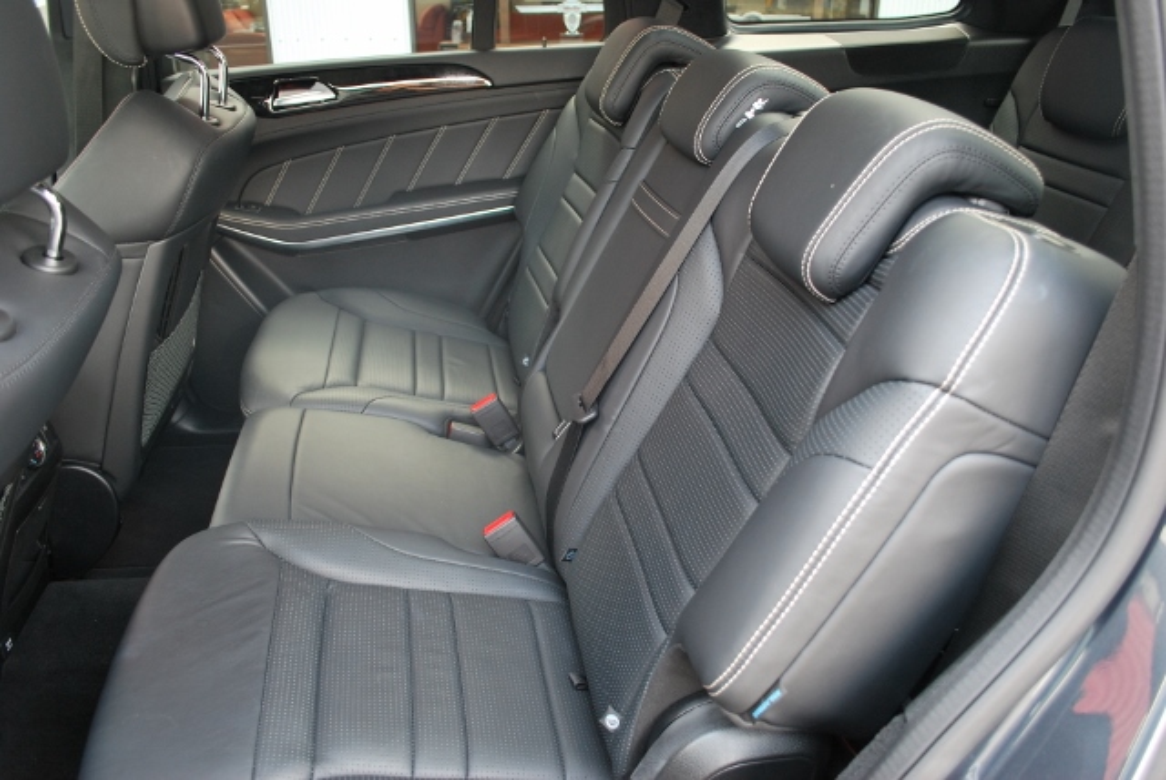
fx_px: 875
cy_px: 390
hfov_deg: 67.3
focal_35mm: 27
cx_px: 583
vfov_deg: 48.0
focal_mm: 18
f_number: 3.5
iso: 320
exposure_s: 1/30
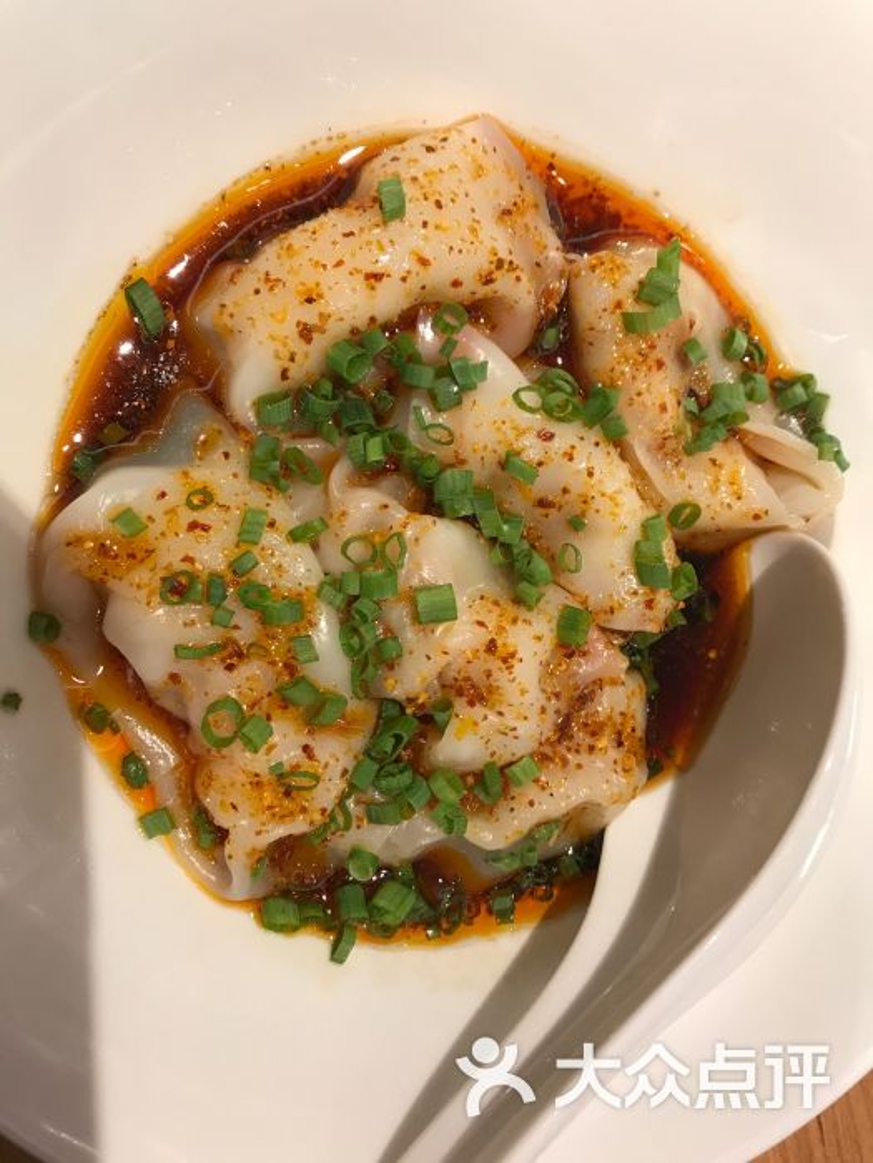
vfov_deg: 63.4
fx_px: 942
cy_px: 582
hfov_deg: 49.7
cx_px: 436
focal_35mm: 28
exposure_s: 1/33
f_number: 1.8
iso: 40
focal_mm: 3.99
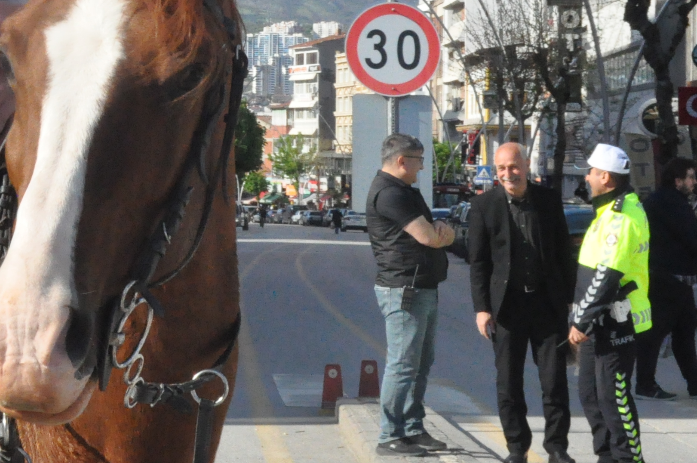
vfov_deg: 10.7
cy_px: 30
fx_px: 2455
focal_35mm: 127
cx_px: -146
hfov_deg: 15.5
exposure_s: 1/1000
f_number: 16
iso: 3200
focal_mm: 32
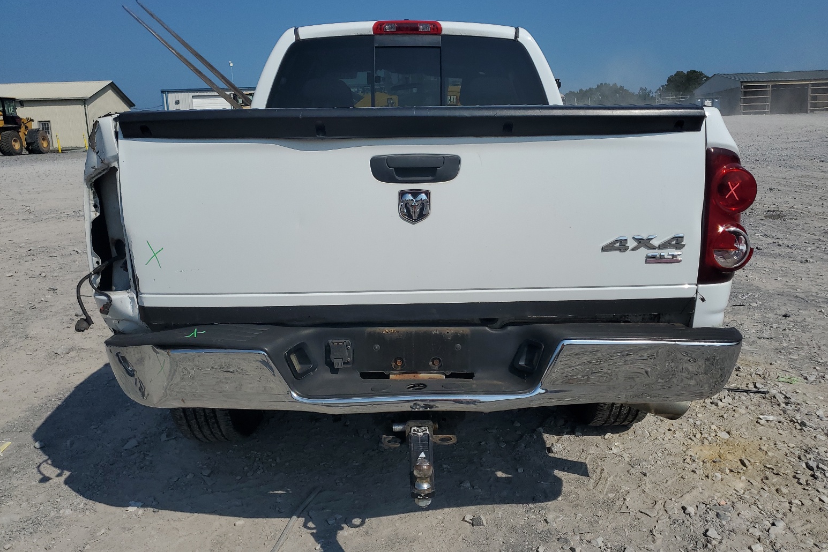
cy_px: 253
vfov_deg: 46.4
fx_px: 644
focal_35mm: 28
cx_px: 424
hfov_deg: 65.5
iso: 50
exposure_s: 1/10000
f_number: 1.5
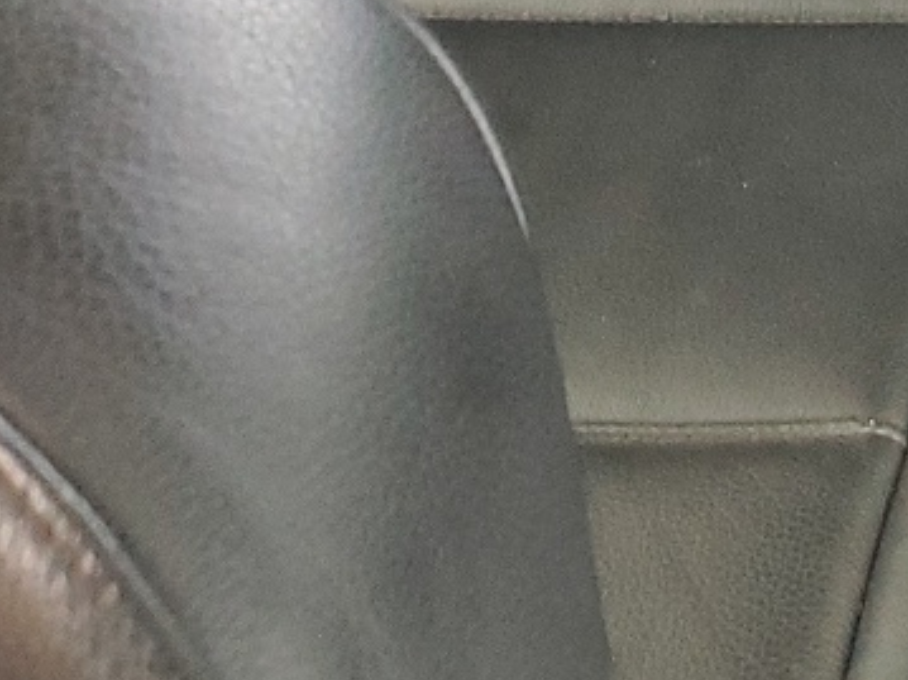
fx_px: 3042
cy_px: -738
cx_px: 1649
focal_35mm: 116
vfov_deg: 11.4
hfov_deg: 14.8
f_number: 1.5
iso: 299
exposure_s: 1/60.2
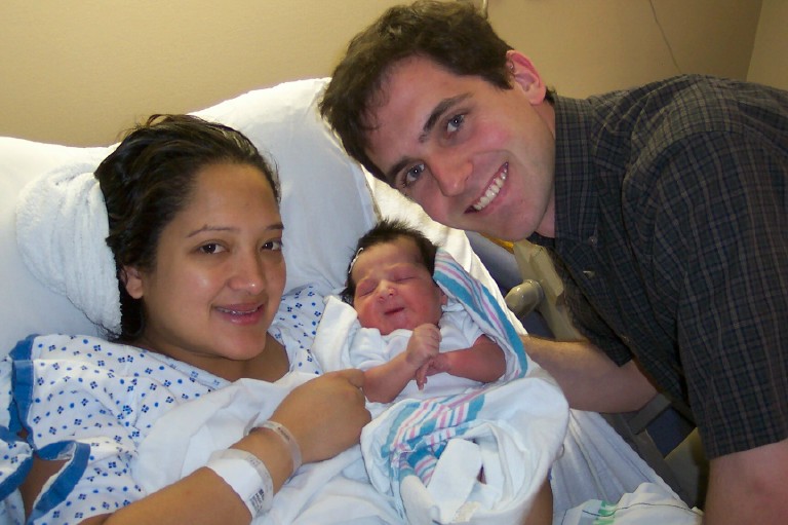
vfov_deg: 35.0
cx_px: 394
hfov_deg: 50.7
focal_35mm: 38
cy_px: 262
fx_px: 831
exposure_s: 1/30
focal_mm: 8
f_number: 2.8
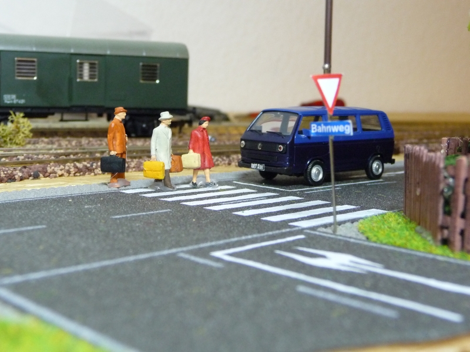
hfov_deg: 38.2
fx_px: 679
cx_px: 235
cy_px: 176
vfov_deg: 29.1
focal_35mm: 50
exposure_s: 1/20
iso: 400
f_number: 4.1
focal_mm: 7.6
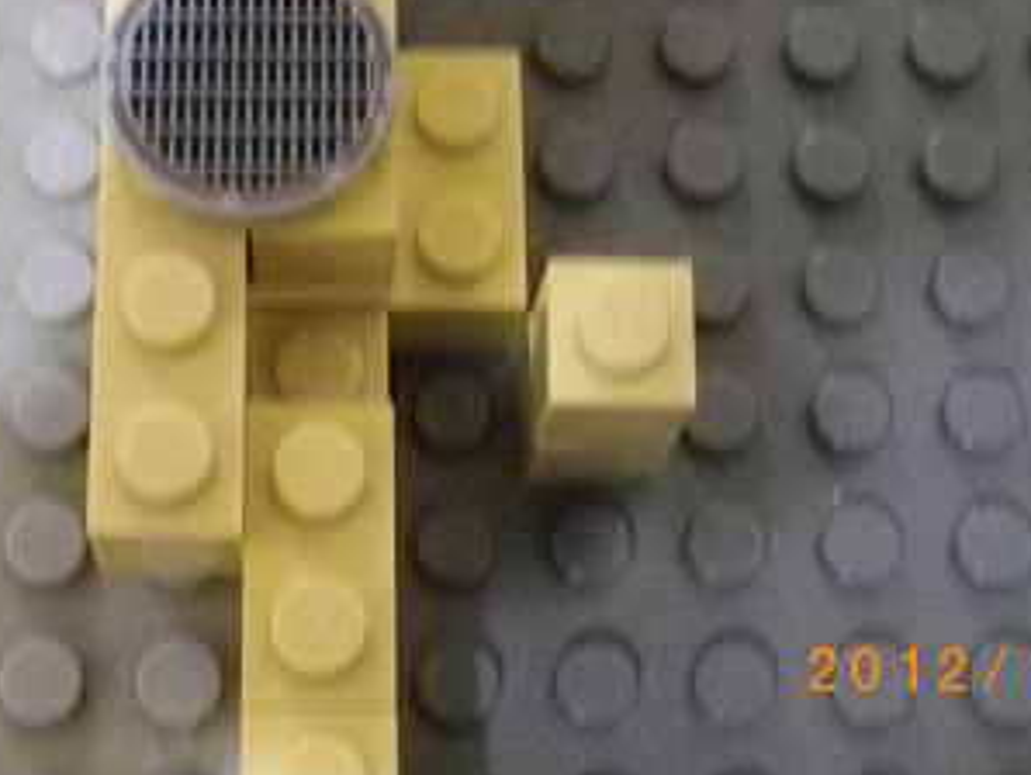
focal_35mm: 88
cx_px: 336
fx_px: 2623
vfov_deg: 16.5
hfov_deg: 22.1
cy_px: 35
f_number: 3.9
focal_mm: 7.3
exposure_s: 1/6
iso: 800
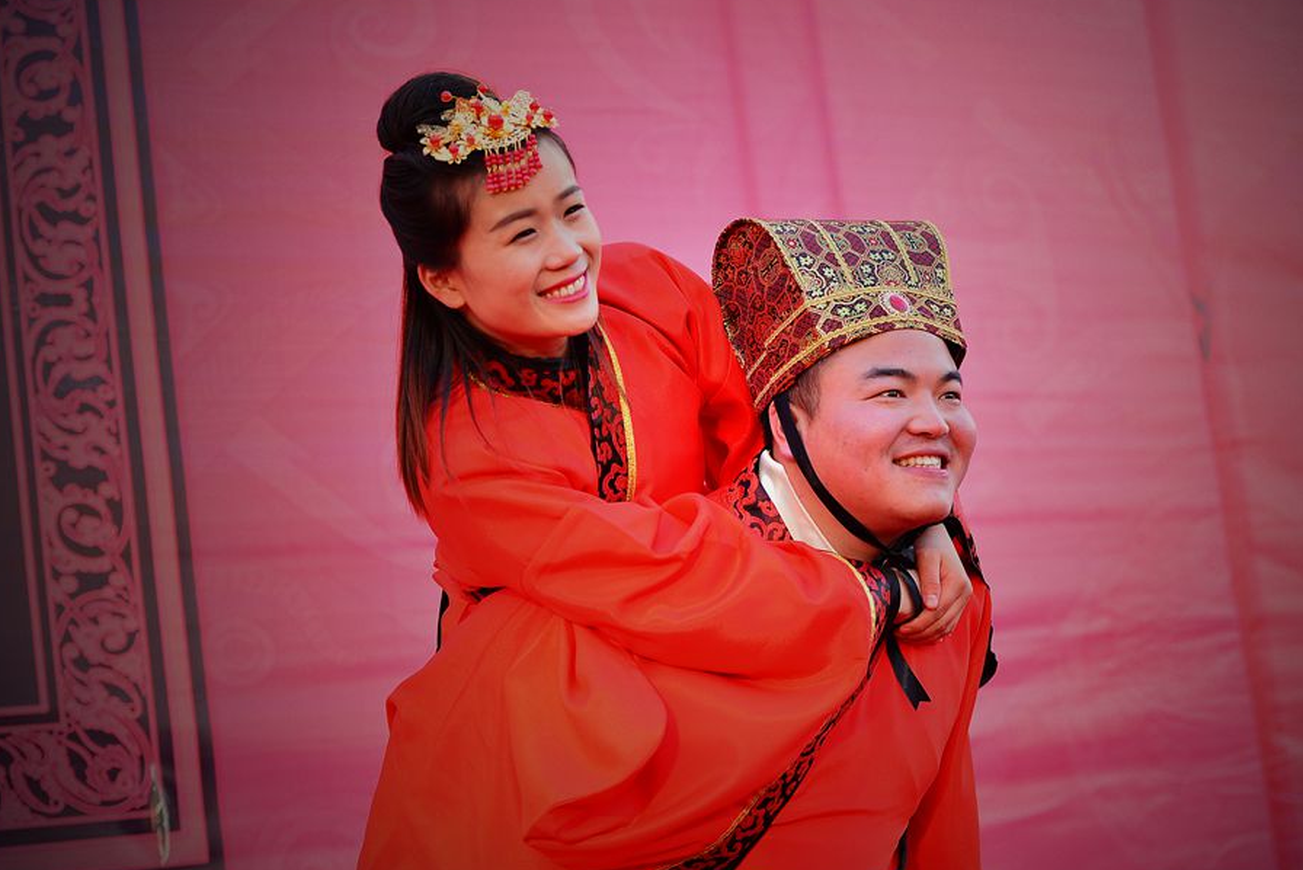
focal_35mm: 80
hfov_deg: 25.3
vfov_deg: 17.1
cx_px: 727
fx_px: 2896
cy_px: 429
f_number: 2.8
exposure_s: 1/200
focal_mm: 70
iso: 250
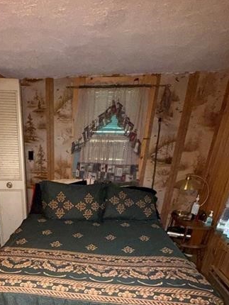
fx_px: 220
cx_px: 60
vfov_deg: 62.8
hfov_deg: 52.7
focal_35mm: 25
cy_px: 248
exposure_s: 1/30
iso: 500
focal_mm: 2.22
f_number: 2.2
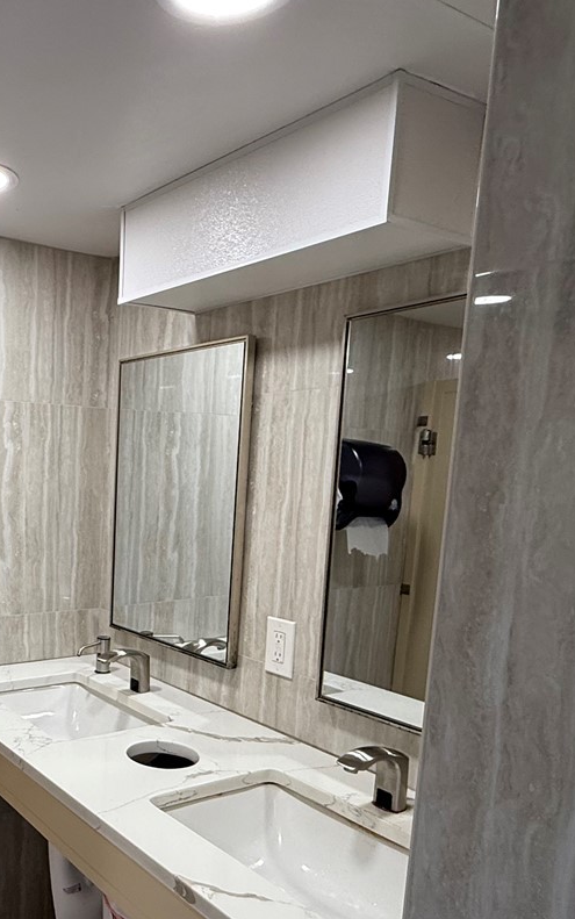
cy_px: 576
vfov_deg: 62.0
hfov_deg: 39.0
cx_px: 62
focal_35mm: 30
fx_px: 752
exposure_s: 1/120
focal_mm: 2.22
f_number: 2.2
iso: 125
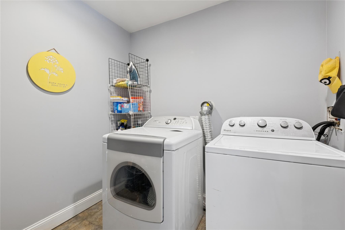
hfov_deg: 100.4
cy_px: 115
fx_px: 144
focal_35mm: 15
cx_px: 172
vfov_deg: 77.3
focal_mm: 15
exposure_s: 1/5
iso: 640
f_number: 14
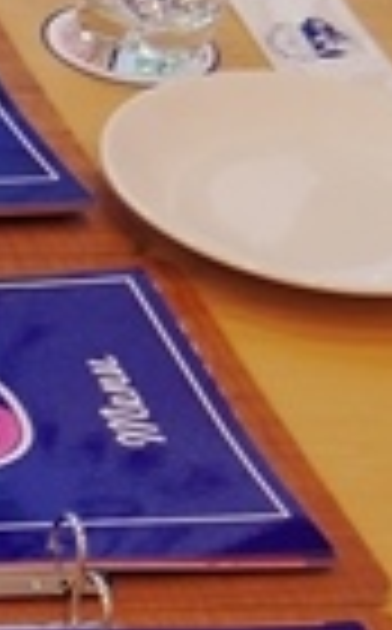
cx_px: -996
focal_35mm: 181
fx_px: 3107
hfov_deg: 6.3
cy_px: 810
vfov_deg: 11.3
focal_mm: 14
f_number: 3.5
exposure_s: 1/40
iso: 200
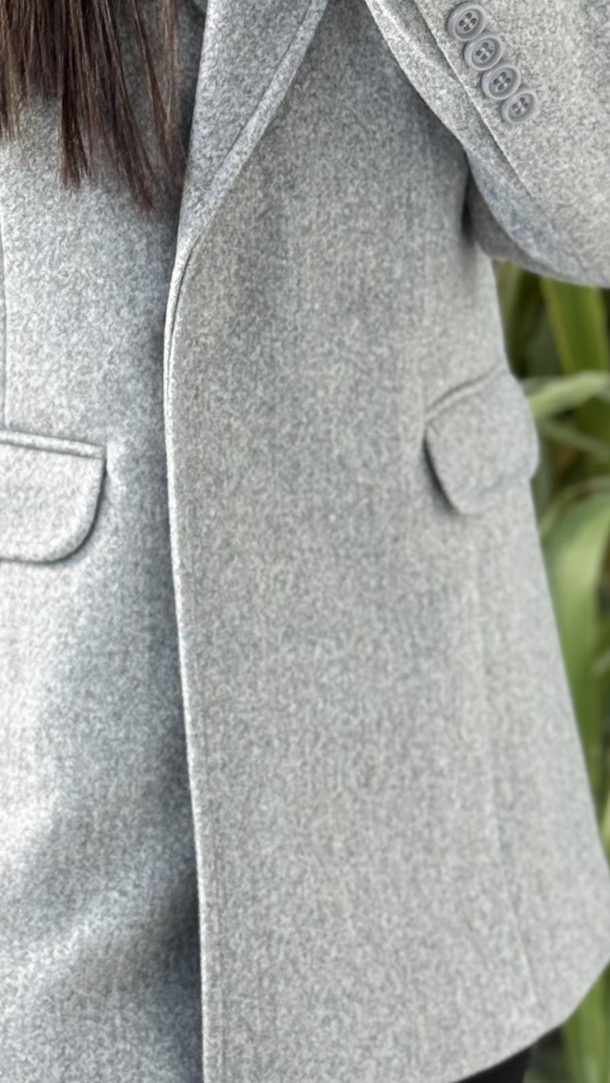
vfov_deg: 16.1
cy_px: 214
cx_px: 282
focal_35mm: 132
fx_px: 3793
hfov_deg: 9.2
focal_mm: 6.76
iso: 100
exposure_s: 1/242
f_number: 1.78
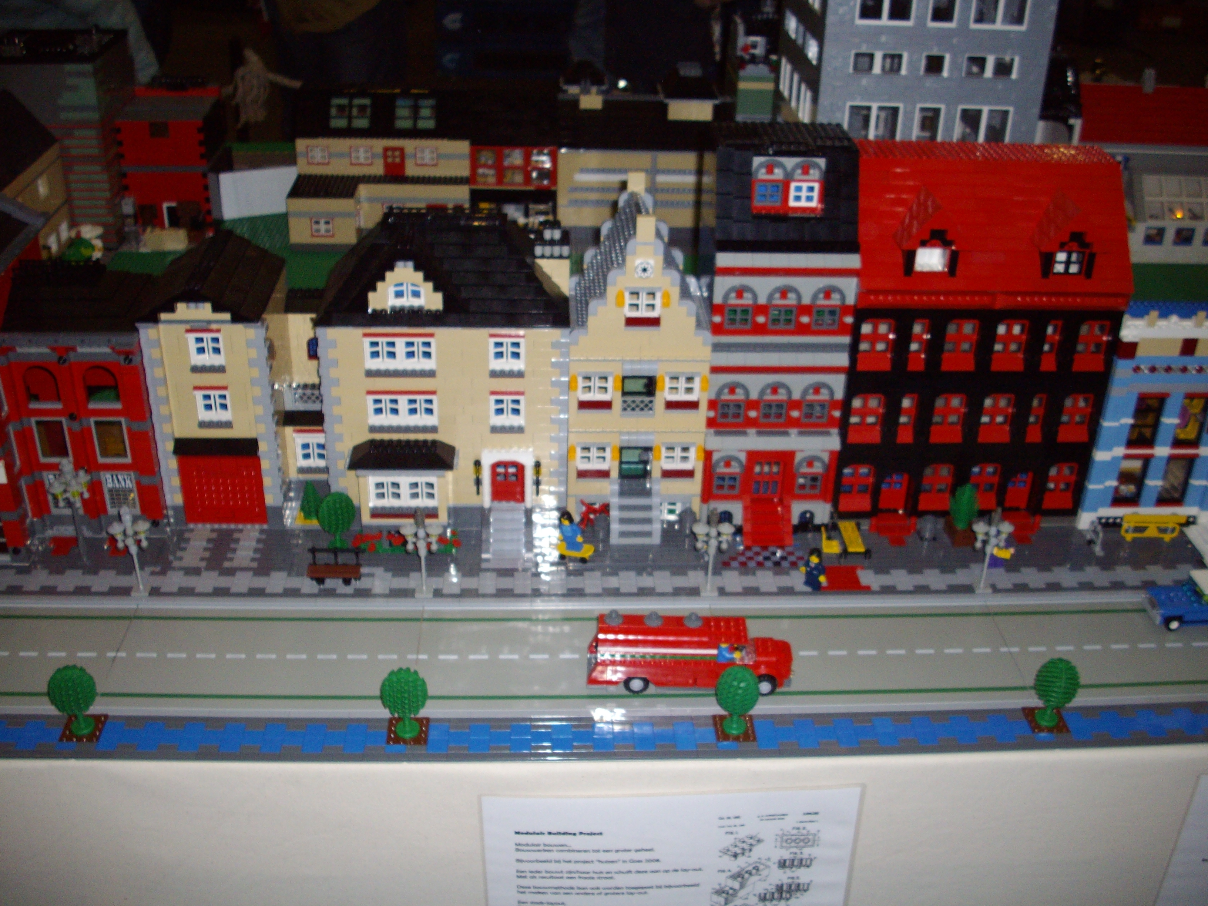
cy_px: 453
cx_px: 604
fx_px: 1291
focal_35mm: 37
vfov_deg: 38.7
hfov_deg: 50.1
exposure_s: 1/50
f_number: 2.8
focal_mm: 6.2
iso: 160
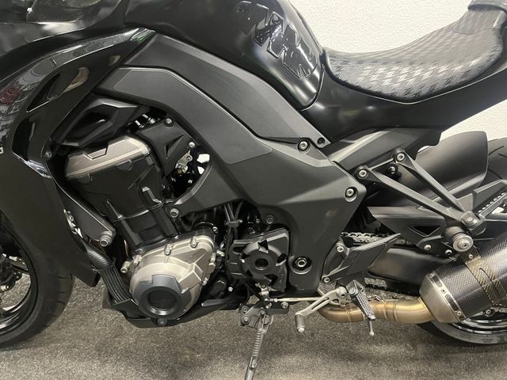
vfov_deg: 53.1
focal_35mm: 26
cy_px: 190
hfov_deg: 67.3
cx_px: 254
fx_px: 381
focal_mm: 5.1
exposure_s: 1/33
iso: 500
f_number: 1.6
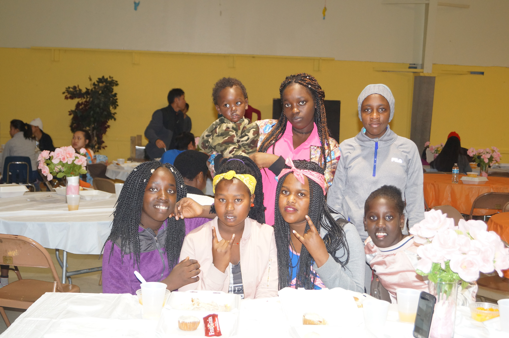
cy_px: 169
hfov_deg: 37.9
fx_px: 742
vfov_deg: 25.7
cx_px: 254
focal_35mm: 52
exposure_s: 1/160
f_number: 5
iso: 800
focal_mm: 35
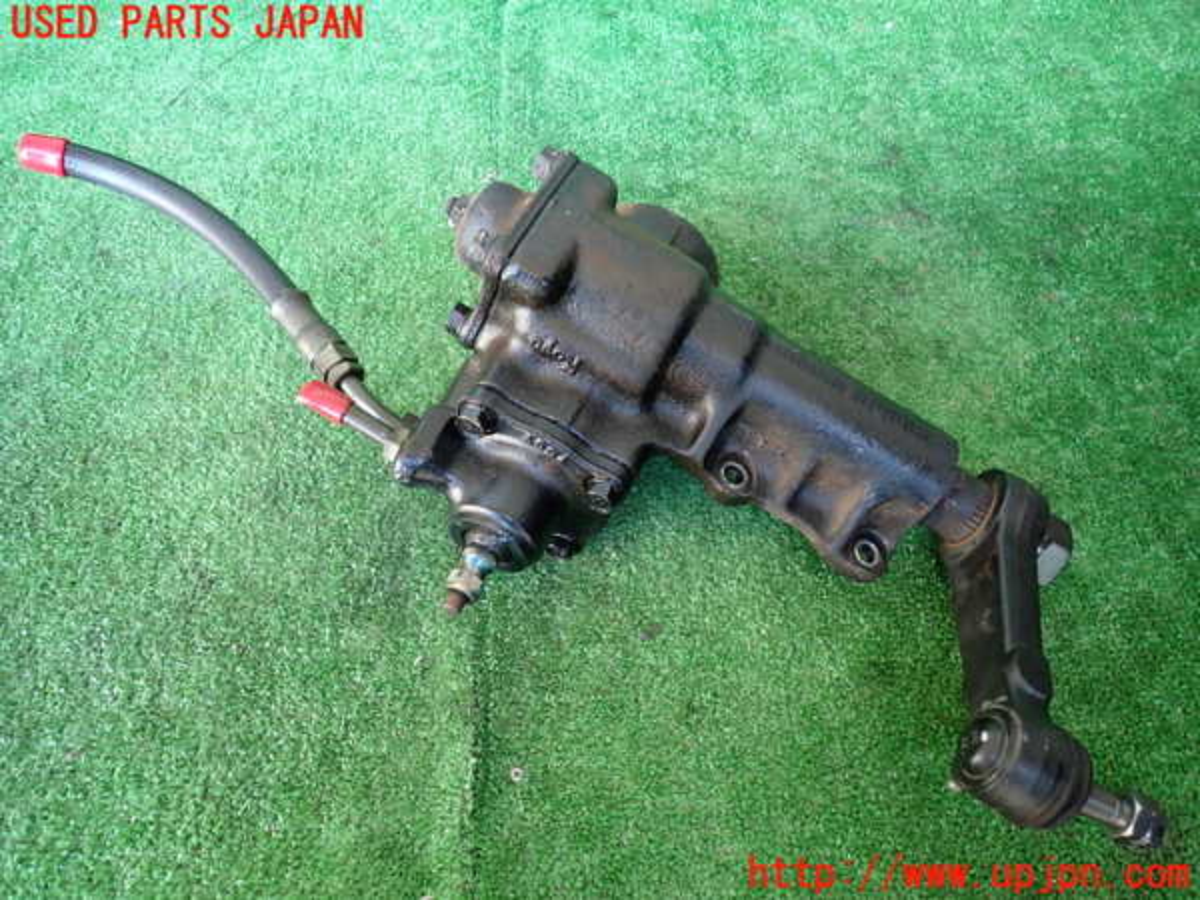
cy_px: 450
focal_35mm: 25
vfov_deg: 54.9
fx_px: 867
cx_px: 600
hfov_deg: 69.4
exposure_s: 1/30
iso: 200
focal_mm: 4.5
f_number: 2
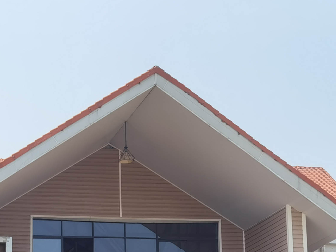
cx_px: -82
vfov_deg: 19.2
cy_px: 325
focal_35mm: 71
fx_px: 689
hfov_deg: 24.5
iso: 50
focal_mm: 6.71
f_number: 1.9
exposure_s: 1/3195
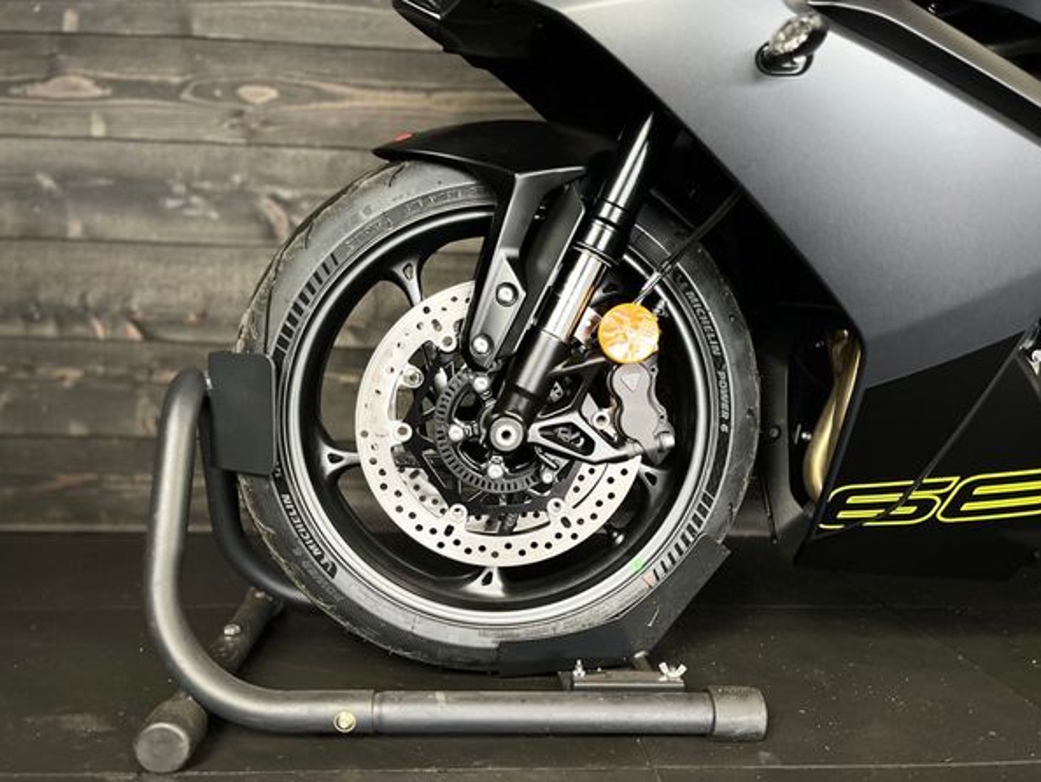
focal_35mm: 28
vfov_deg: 49.7
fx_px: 842
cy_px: 419
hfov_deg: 63.4
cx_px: 519
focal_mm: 5.1
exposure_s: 1/50
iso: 250
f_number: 1.6
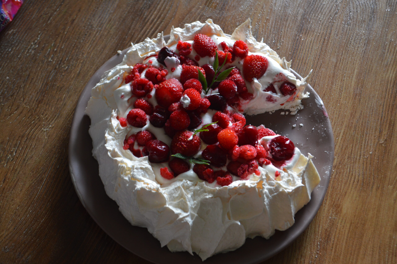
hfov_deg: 37.9
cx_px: 198
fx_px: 578
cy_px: 132
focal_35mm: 52
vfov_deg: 25.7
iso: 400
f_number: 5
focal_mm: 35
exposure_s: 1/15
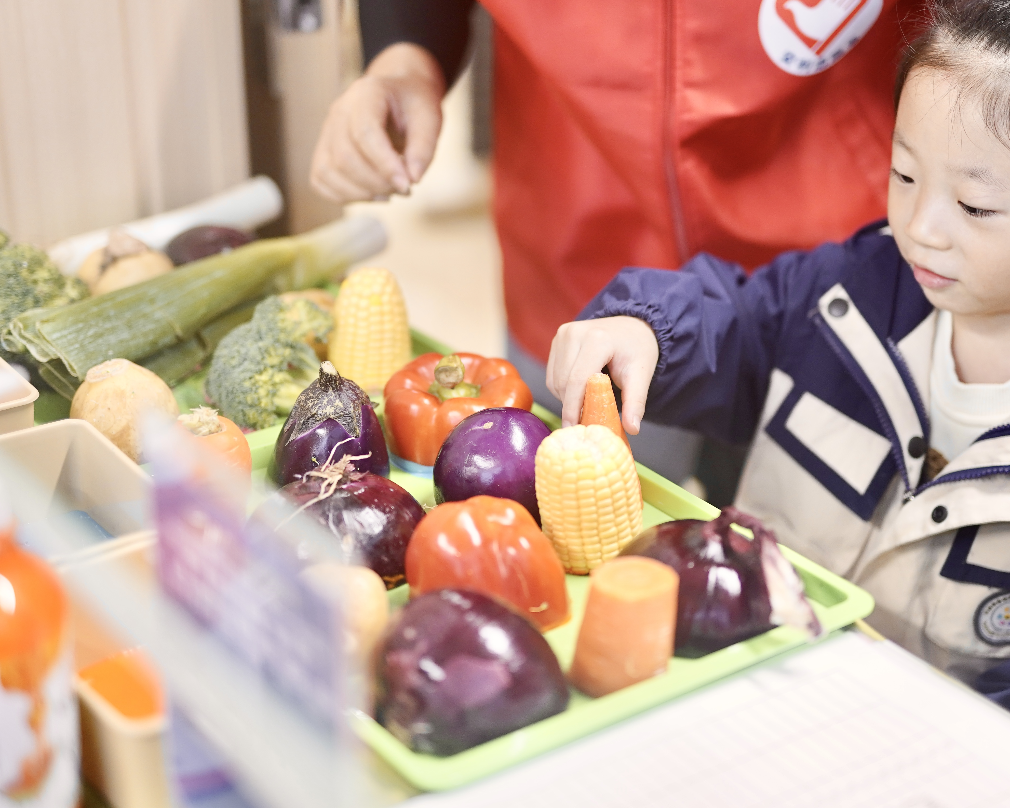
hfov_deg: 26.7
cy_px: 346
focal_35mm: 71
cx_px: 577
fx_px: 2122
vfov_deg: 21.5
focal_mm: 50
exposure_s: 1/125
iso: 640
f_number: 1.4
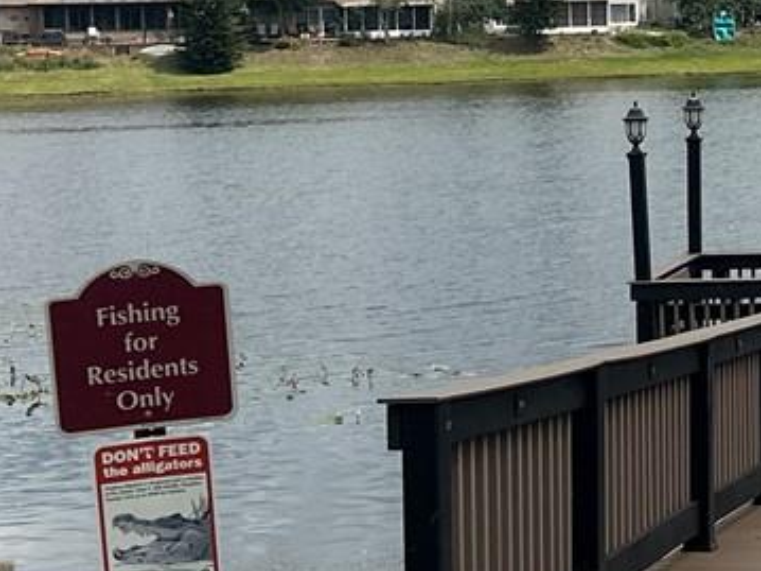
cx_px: 1011
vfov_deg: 13.6
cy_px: 0
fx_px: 2352
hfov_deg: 17.2
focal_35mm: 107
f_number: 1.78
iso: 80
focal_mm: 6.86
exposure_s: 1/8929
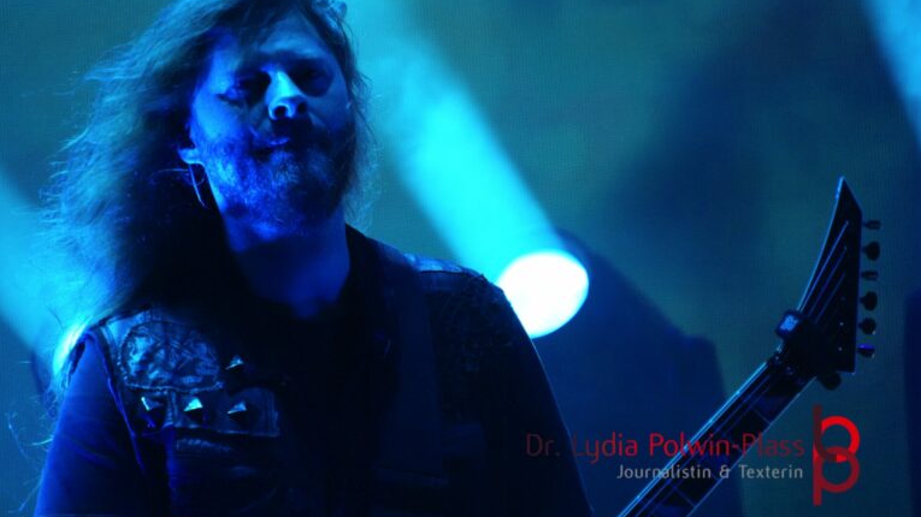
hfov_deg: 6.7
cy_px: 238
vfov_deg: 3.8
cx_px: 461
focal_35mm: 324
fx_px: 7900
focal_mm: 205
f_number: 6.3
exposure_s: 1/320
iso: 5000
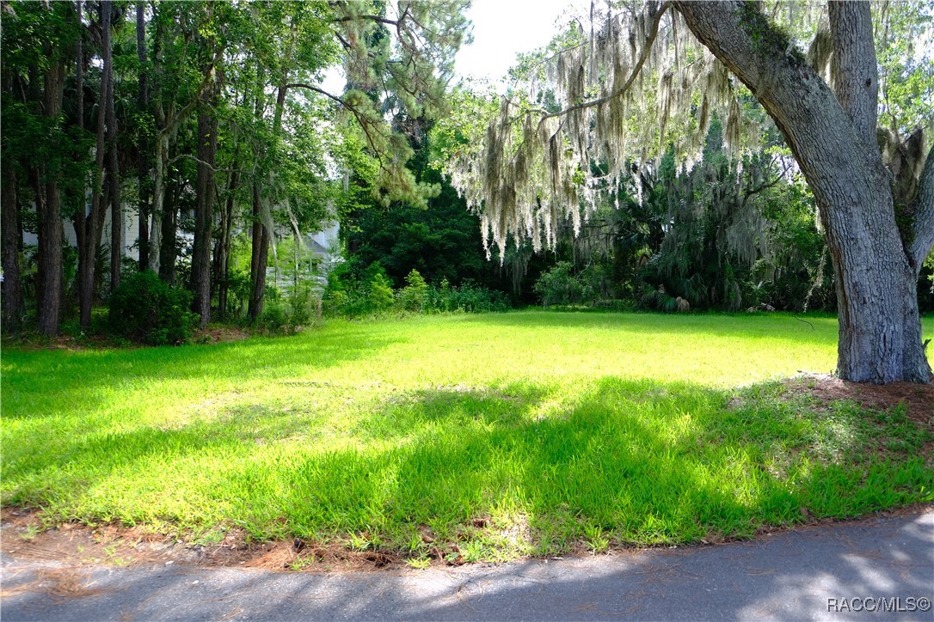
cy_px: 311
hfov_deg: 67.4
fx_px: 700
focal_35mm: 27
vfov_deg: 47.9
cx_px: 467
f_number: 2.8
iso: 200
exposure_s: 1/100
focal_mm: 18
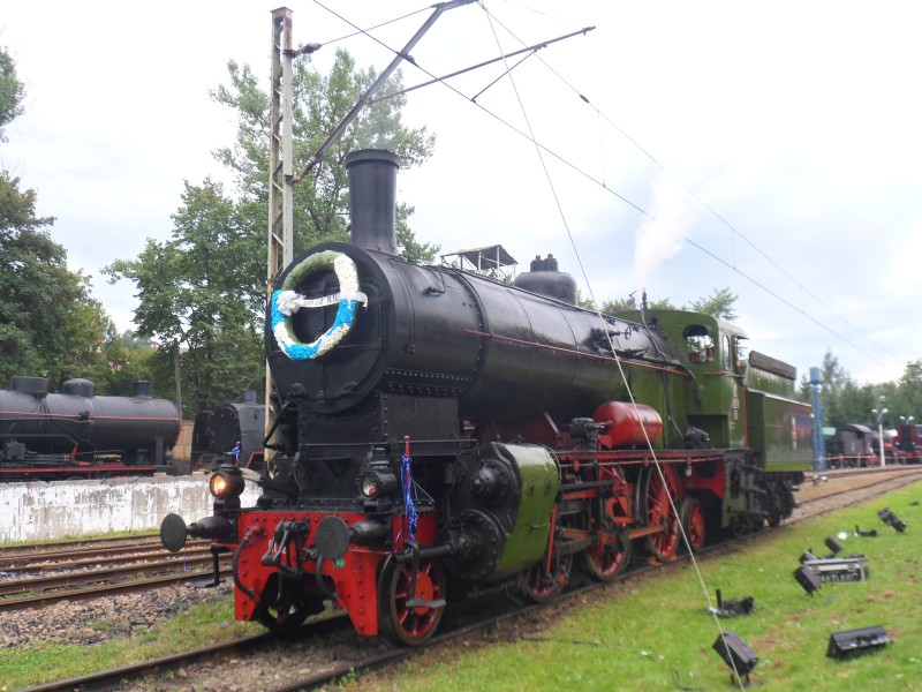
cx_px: 461
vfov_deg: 41.8
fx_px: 906
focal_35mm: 34
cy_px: 346
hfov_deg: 54.0
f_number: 3.7
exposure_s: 1/30
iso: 100
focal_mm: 5.7
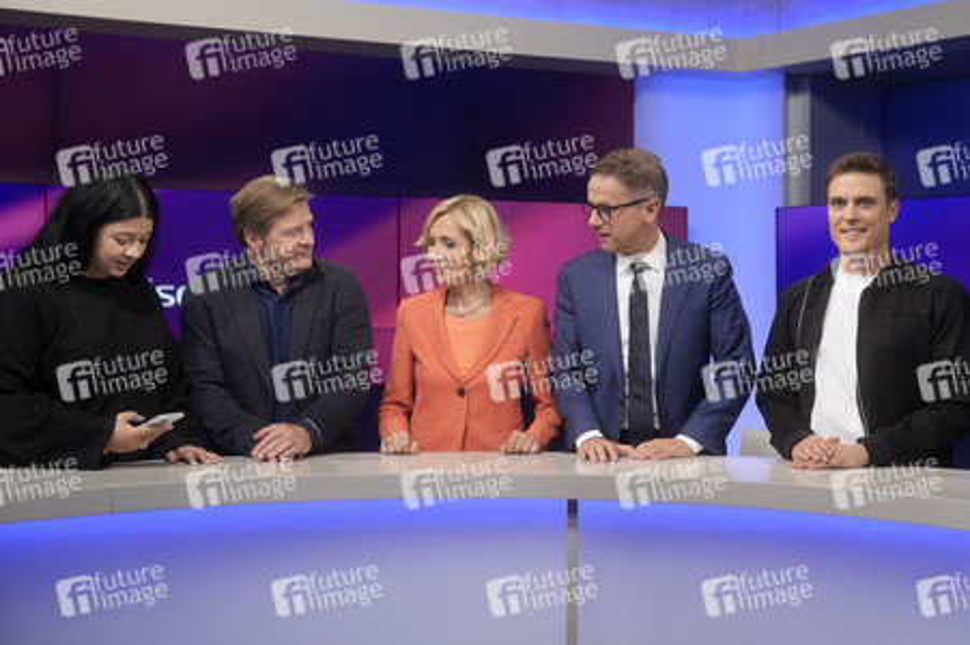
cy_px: 322
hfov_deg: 43.6
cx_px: 485
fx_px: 1212
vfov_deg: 29.8
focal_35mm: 45
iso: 640
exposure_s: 1/250
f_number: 2.2
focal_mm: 30
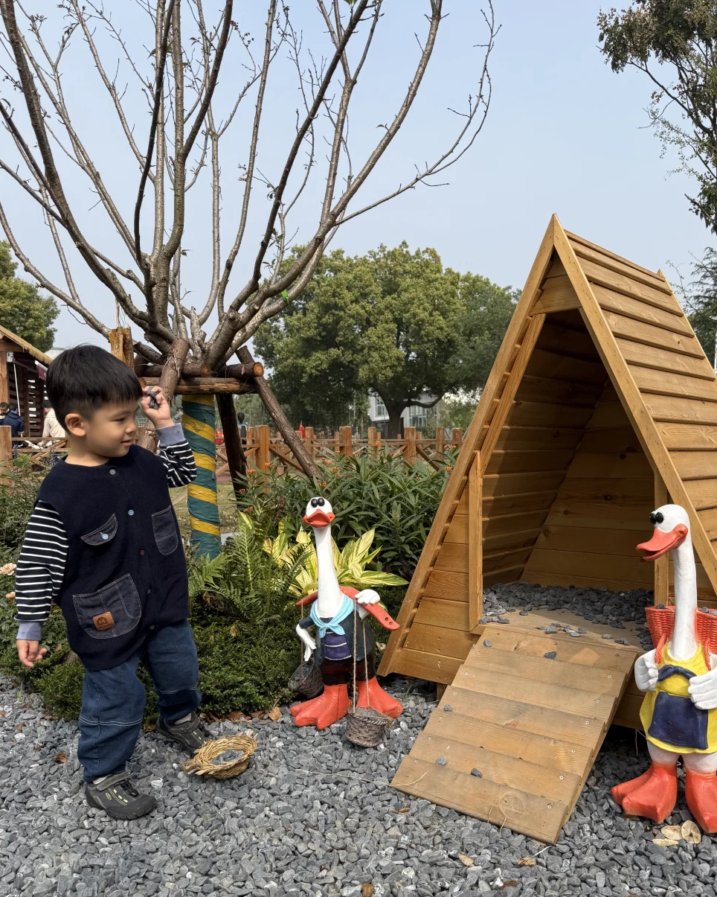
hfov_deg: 51.5
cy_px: 514
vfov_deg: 61.9
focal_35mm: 28
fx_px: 743
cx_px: 388
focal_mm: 6.76
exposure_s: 1/3279
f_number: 1.78
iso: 80
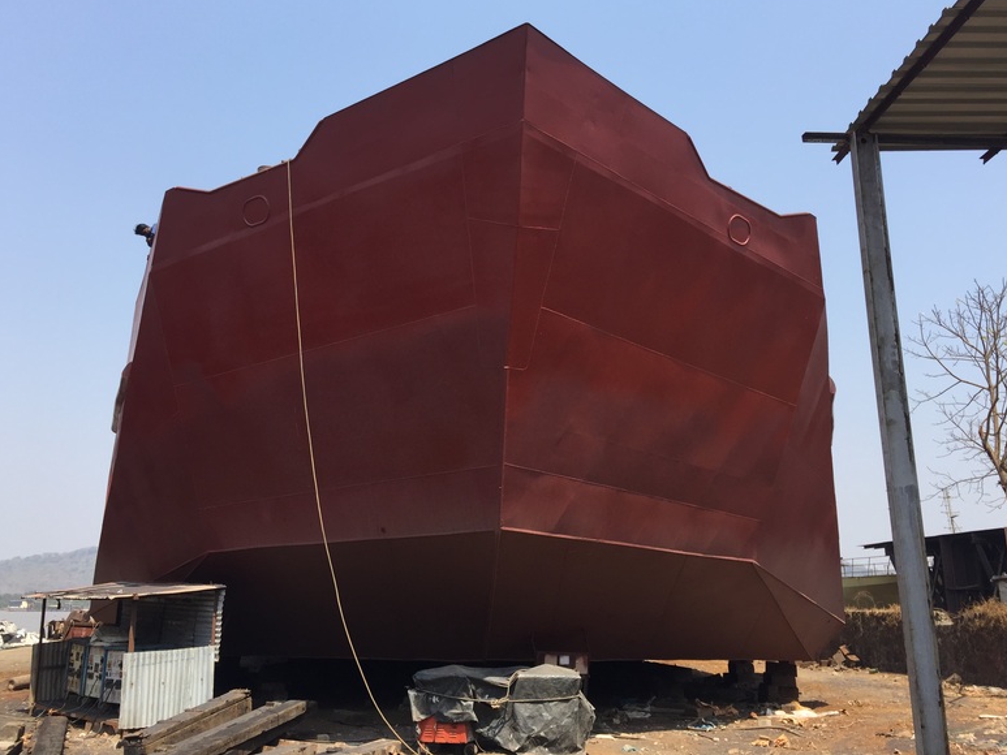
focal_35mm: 30
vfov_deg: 46.8
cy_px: 366
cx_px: 496
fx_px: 873
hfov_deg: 60.0
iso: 32
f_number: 2.2
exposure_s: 1/1163
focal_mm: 4.15
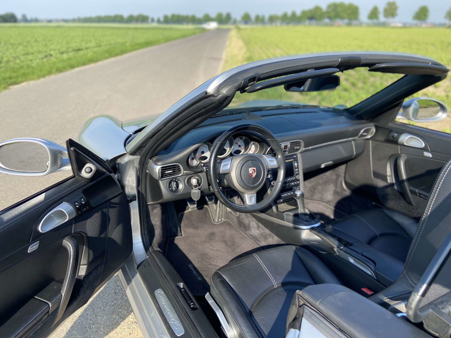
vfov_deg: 53.1
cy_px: 169
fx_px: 339
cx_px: 226
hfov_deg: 67.3
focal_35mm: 26
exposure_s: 1/845
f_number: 1.8
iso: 32
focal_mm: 4.25
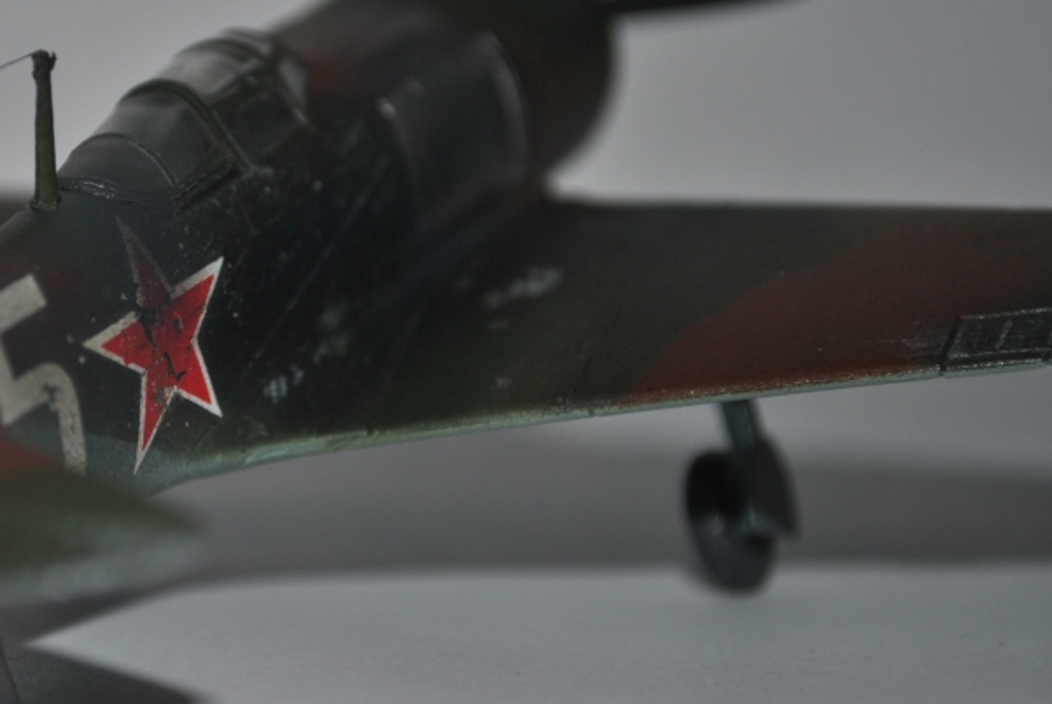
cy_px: 349
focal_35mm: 133
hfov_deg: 15.3
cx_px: 173
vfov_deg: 10.3
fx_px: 3890
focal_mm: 52
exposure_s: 1/125
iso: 100
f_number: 5.6
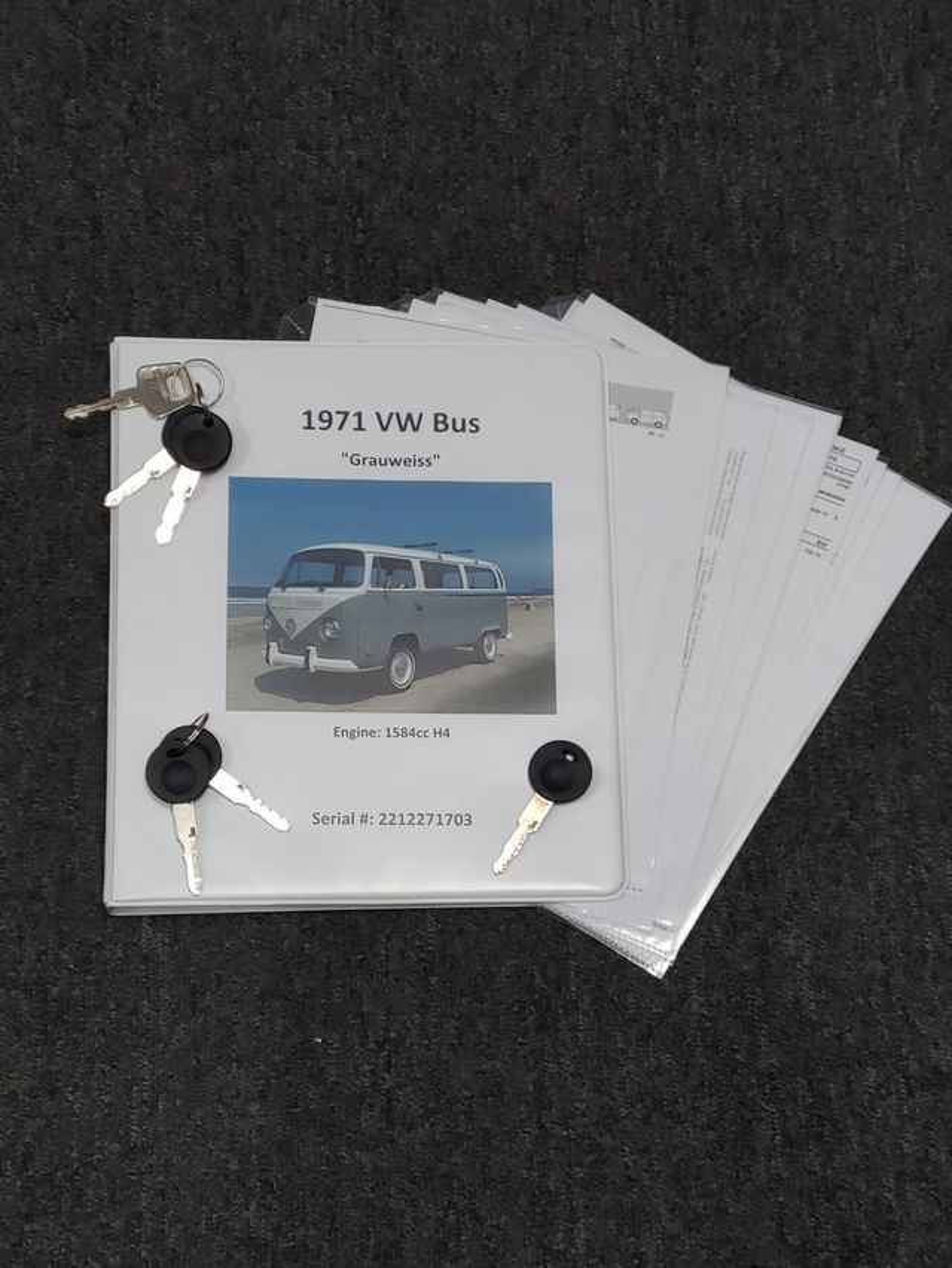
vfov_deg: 29.0
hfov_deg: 21.9
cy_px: 634
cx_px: 476
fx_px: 2456
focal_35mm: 67
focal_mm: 5.88
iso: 300
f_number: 2.4
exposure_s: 1/120
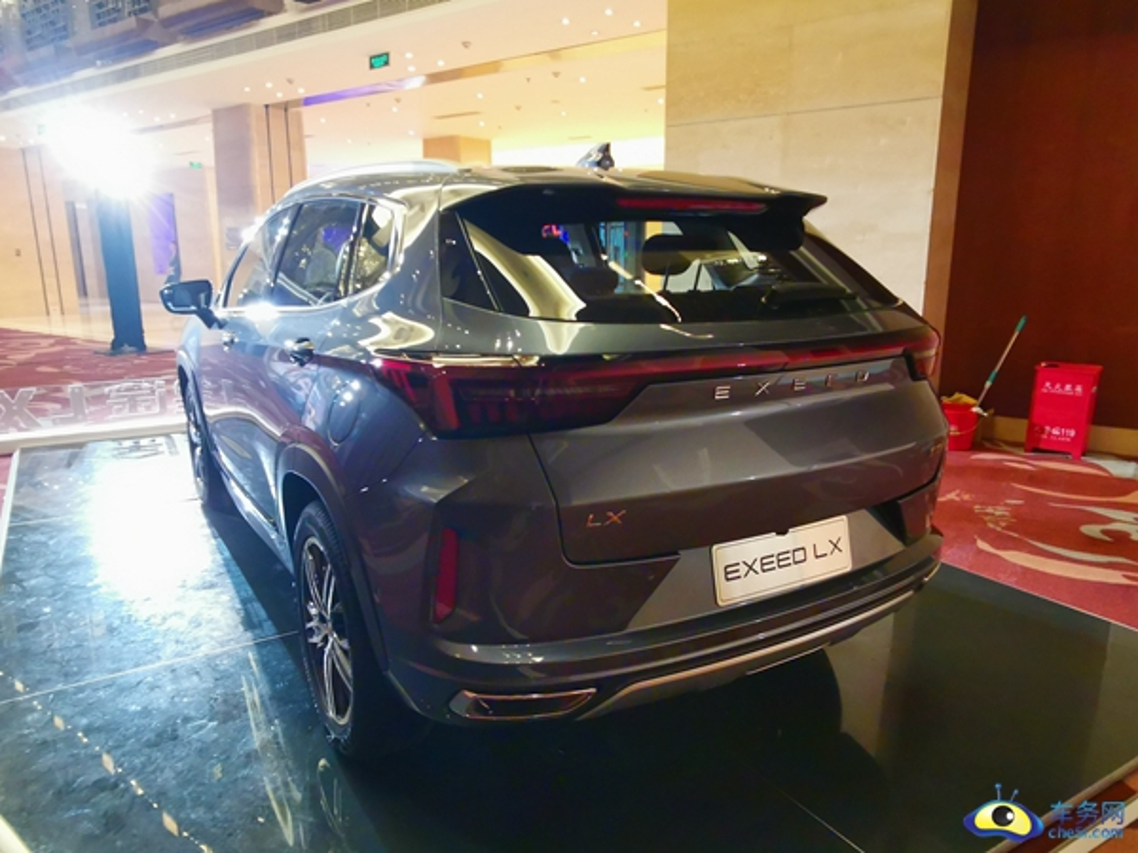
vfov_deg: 56.8
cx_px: 569
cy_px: 426
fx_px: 789
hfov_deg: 71.6
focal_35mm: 24
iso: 640
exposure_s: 1/25
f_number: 2.2
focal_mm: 2.35
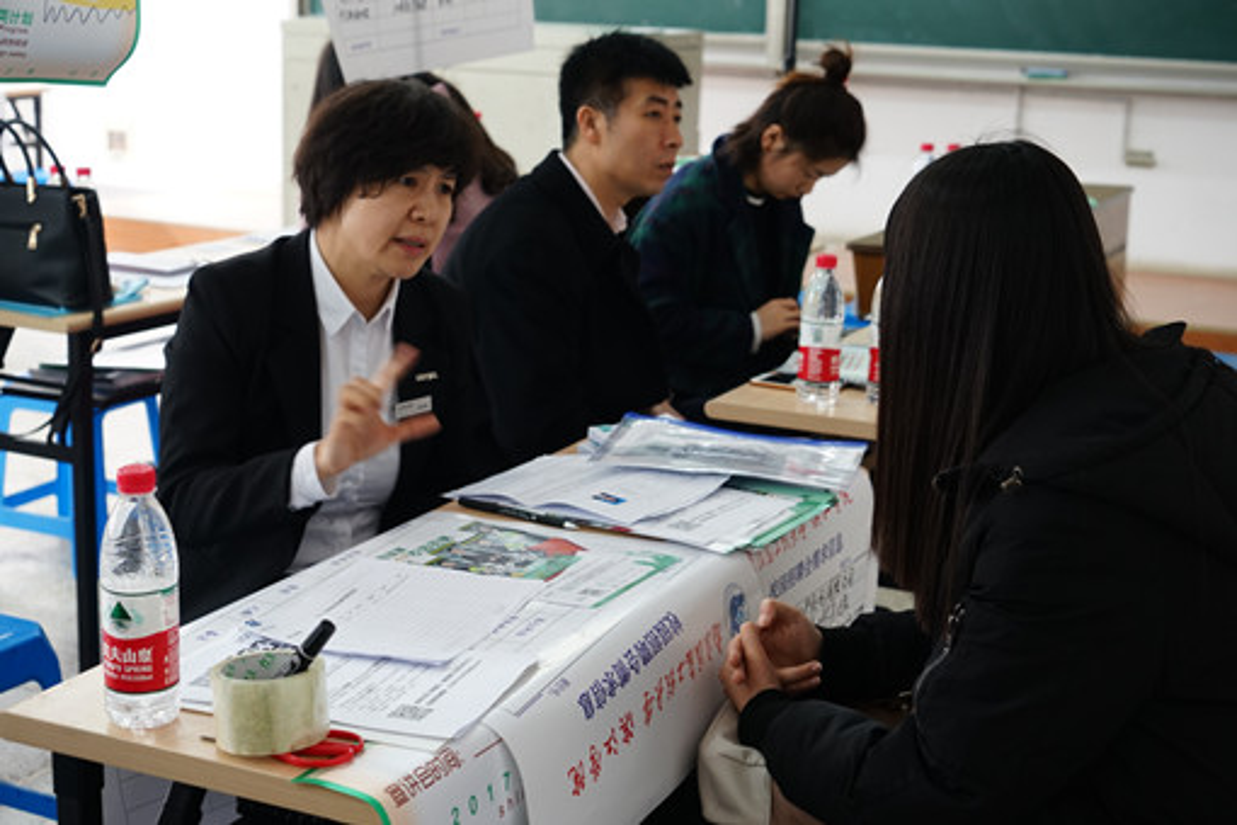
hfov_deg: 36.2
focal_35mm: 55
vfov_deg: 24.6
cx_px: 618
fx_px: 1890
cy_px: 412
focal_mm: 55
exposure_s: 1/20
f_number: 5.6
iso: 800
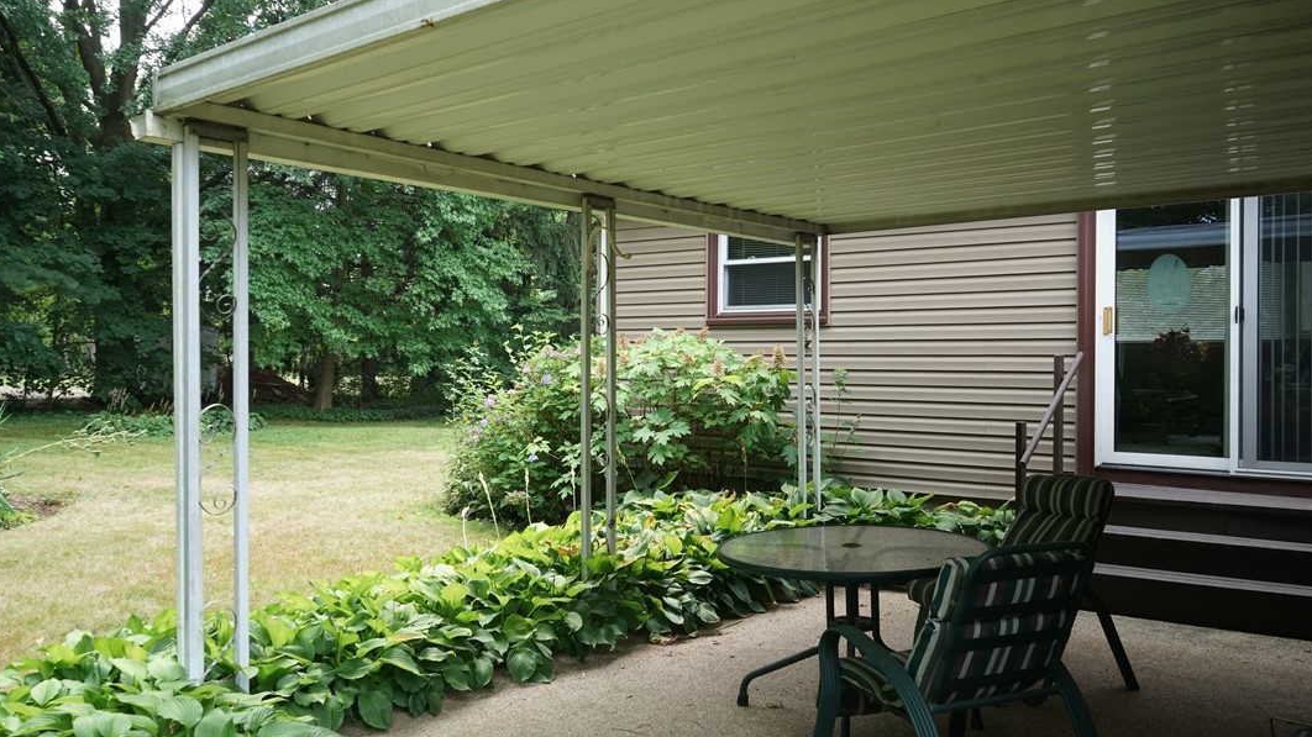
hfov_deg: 64.3
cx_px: 656
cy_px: 356
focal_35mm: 30
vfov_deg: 38.9
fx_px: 1044
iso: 640
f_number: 13
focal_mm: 28
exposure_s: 1/60
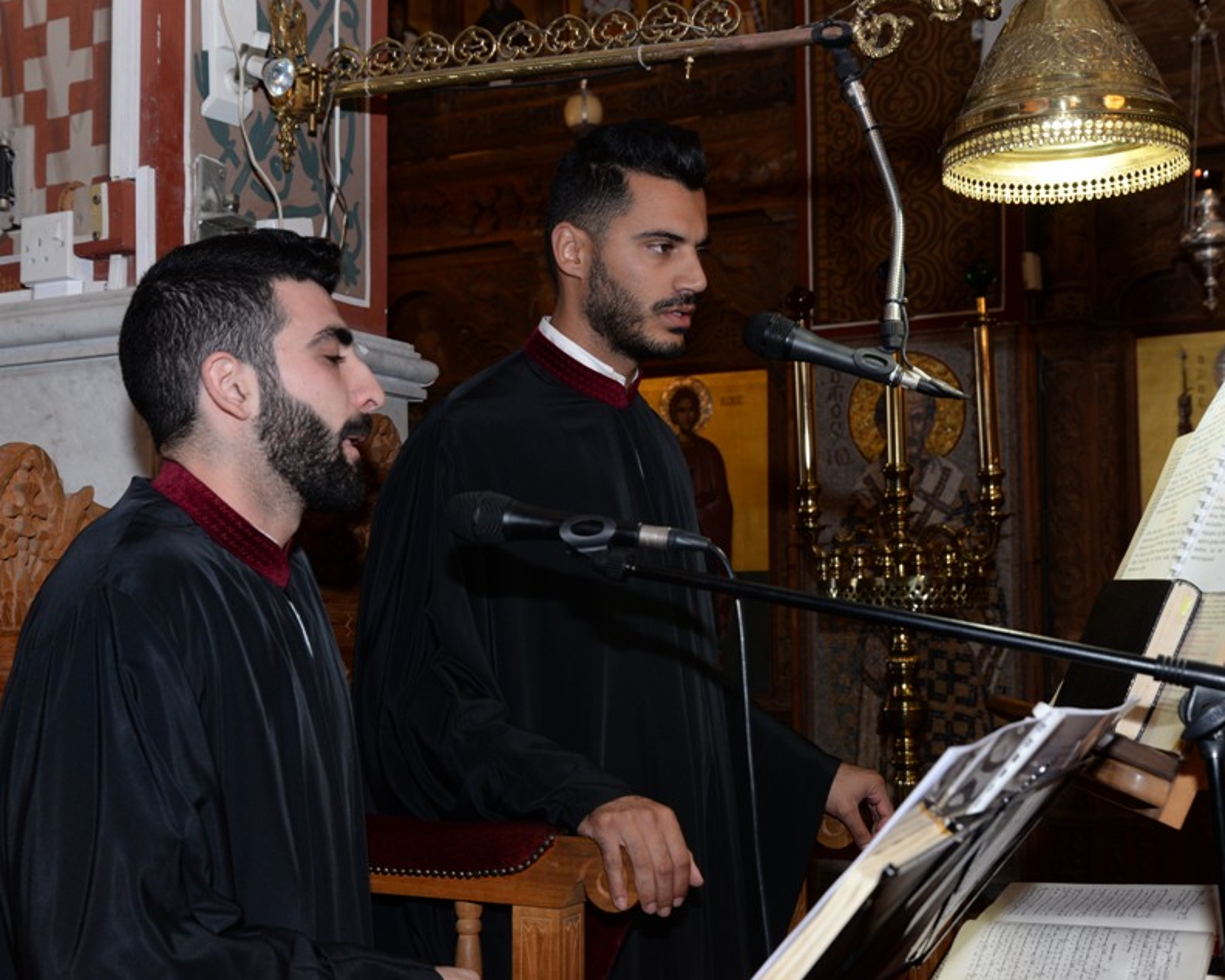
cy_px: 488
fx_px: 1813
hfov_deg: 37.3
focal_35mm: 50
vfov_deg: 30.3
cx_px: 593
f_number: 7.1
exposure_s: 1/80
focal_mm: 44
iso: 800
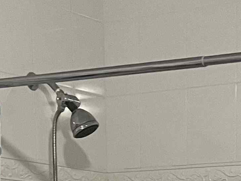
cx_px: 241
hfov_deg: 13.5
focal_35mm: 144
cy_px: 476
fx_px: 1003
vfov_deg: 9.0
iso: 500
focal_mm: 5.7
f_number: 1.5
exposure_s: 1/60
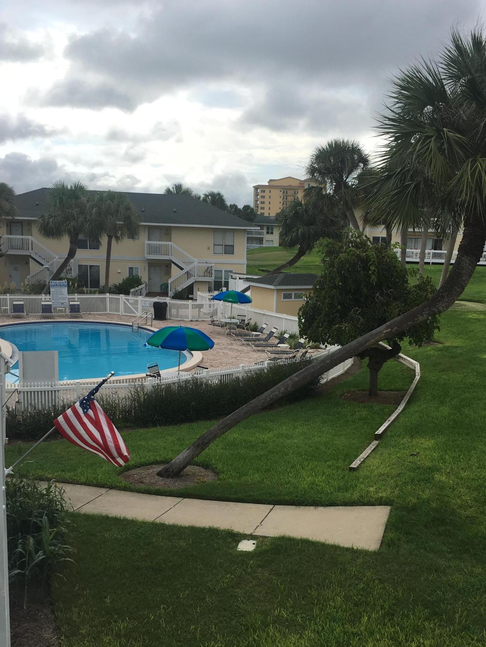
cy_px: 367
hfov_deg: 40.7
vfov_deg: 52.5
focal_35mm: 35
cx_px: 266
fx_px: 655
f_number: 2.2
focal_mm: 4.15
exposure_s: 1/1508
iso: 25
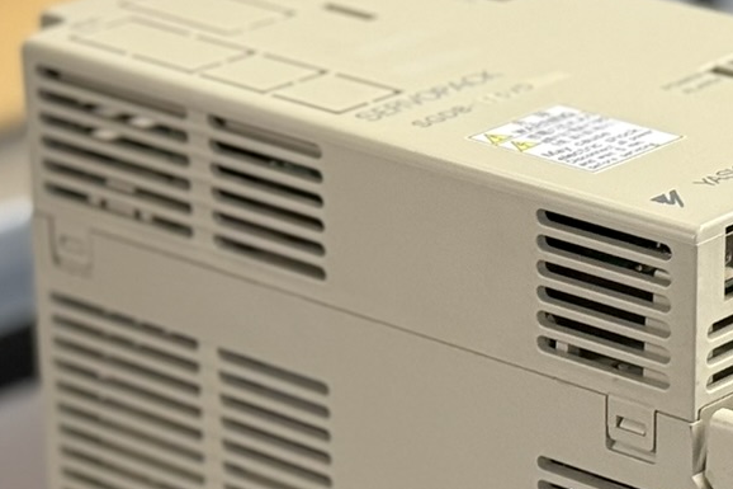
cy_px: 579
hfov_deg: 11.6
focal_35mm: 177
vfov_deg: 7.7
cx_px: 558
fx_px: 3603
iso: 200
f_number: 1.78
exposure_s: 1/33
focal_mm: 6.76
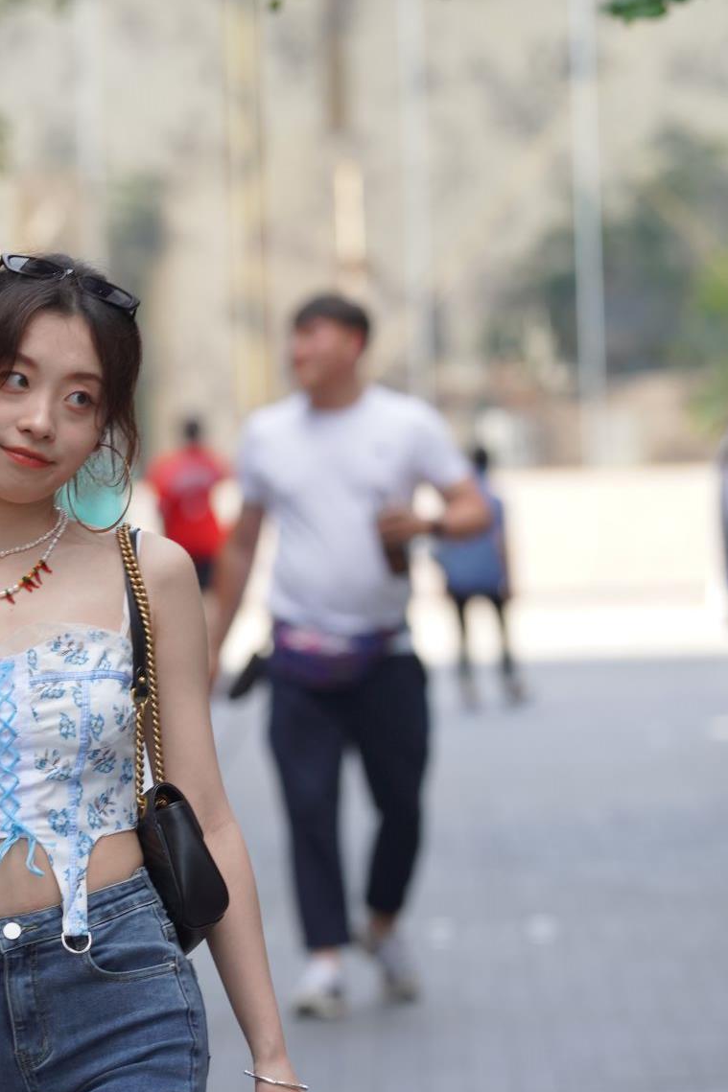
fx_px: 10255
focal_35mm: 338
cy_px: 749
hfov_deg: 4.1
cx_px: -103
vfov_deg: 6.1
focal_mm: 135
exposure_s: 1/640
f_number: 3.5
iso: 400
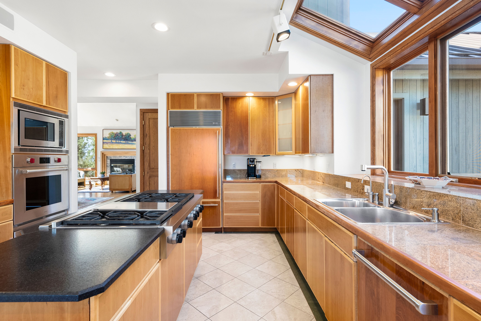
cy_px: 160
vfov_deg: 70.5
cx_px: 240
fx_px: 227
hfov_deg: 93.2
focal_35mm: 17
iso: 640
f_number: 9
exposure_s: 1/13
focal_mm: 17
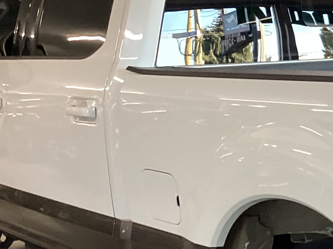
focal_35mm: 94
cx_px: 451
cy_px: 189
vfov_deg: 15.6
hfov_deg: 19.1
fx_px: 904
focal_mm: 3.3
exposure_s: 1/60
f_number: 2.4
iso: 160
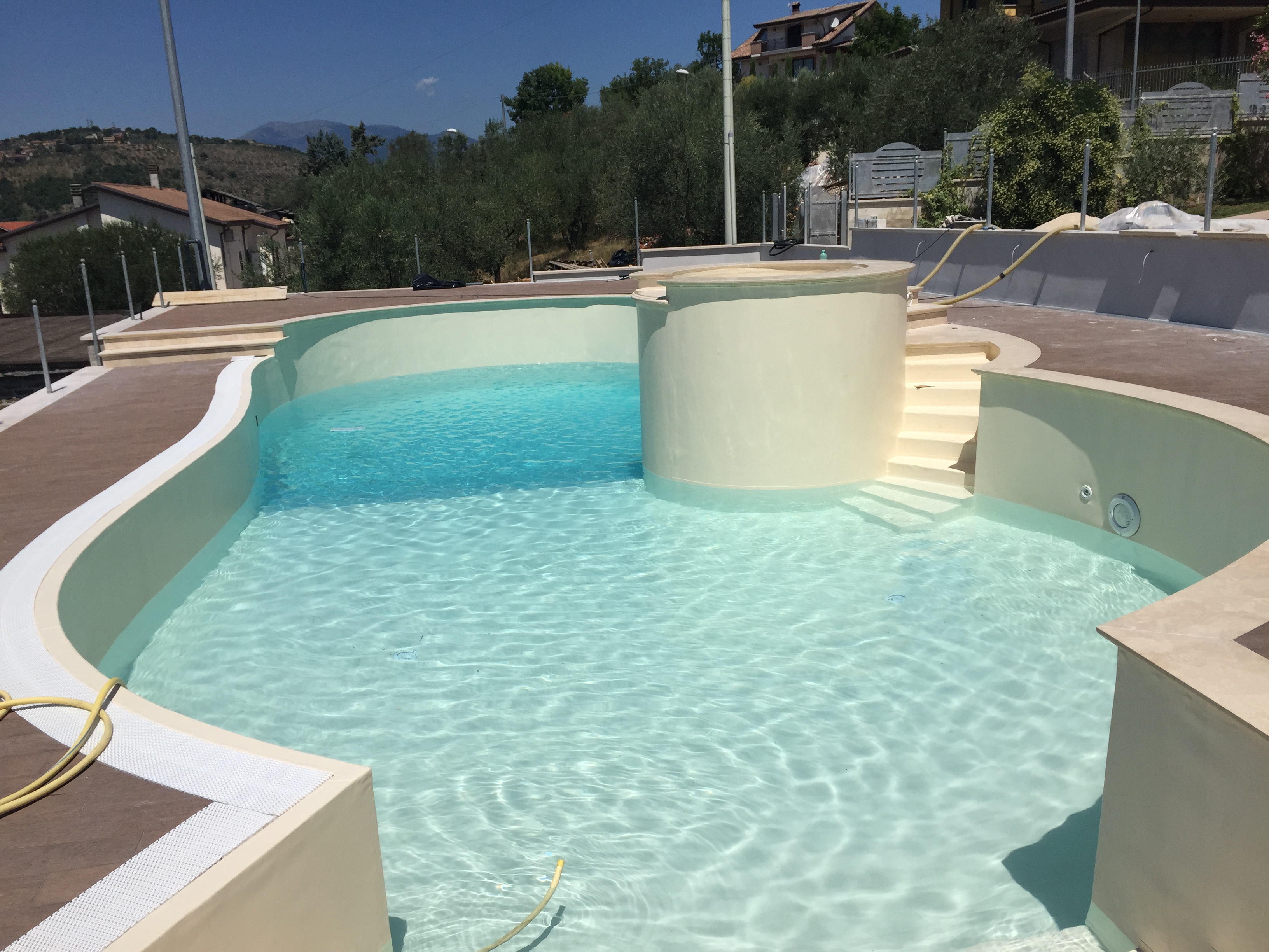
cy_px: 476
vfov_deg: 48.2
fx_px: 1063
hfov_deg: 61.7
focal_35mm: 29
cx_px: 634
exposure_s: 1/6623
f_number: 2.2
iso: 32
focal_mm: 4.15
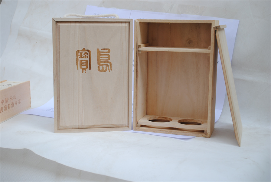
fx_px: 396
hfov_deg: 37.8
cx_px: 136
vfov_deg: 25.8
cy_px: 91
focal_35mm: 52
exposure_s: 1/100
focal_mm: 35
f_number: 5
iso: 100
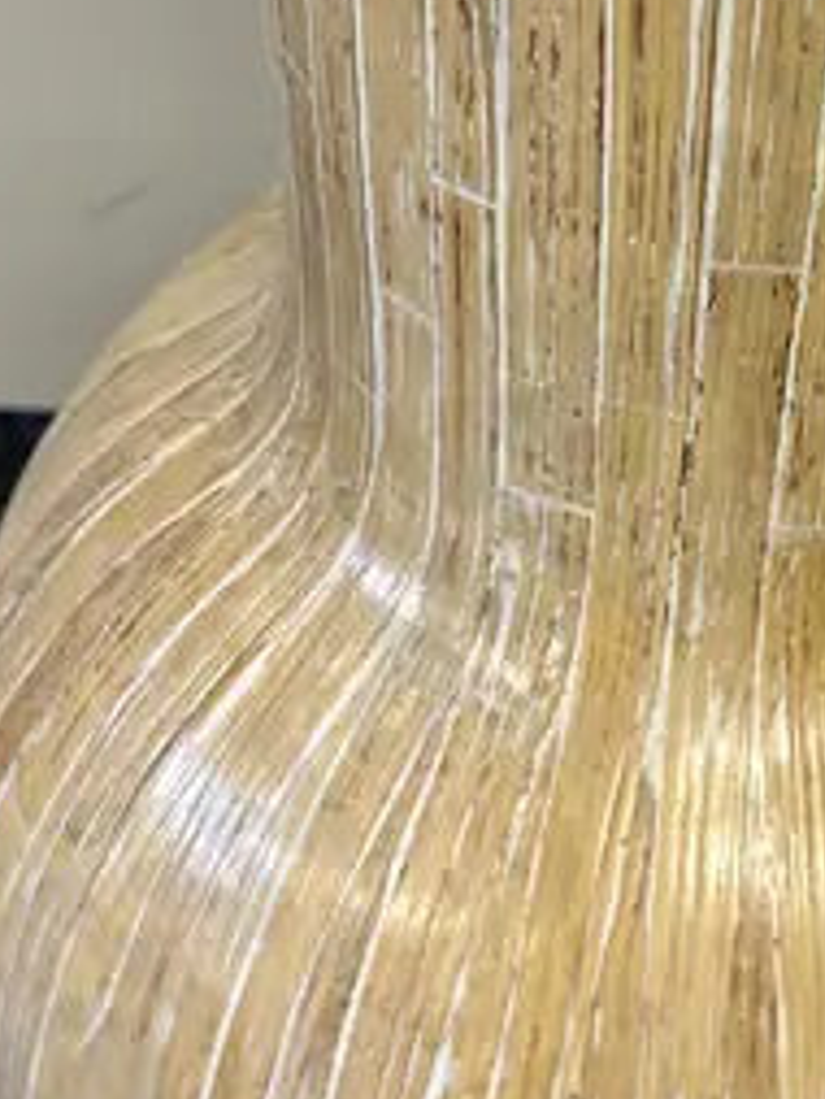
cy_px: 382
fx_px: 3080
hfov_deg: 15.2
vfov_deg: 20.2
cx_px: 599
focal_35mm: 97
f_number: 1.78
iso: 125
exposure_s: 1/50
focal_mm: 6.86
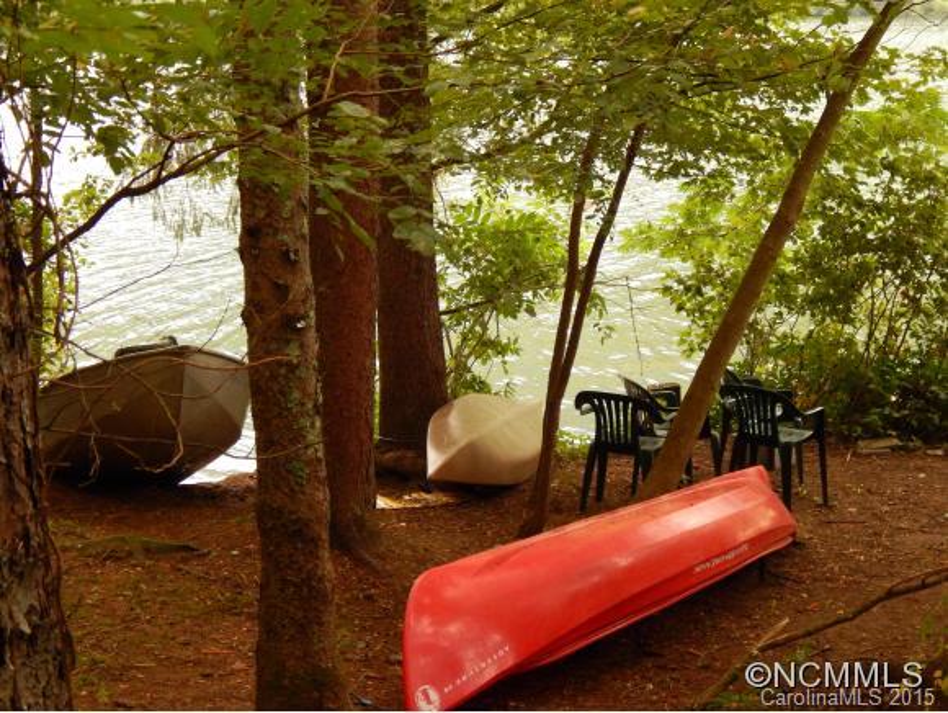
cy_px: 356
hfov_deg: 28.1
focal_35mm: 69
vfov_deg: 21.3
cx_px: 474
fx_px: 1891
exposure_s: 1/125
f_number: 4.1
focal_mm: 12.3
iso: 400
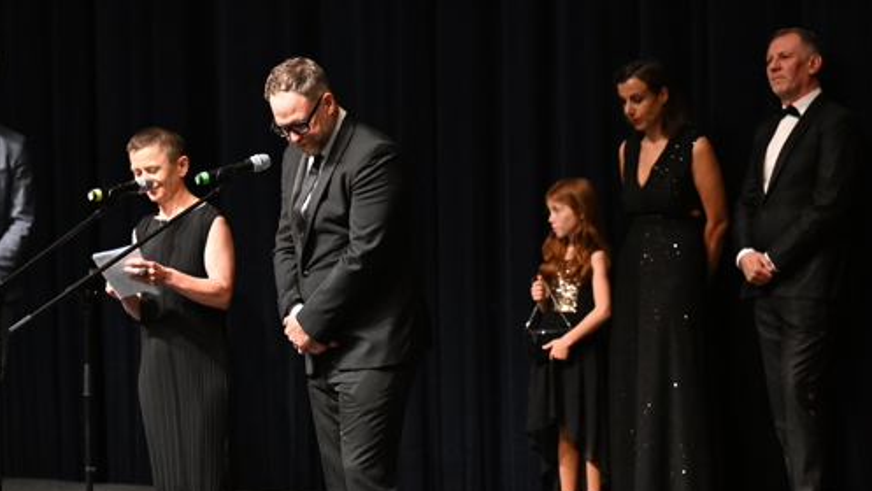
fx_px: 5042
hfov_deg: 9.9
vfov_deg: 5.6
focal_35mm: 218
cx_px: 460
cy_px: 314
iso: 5000
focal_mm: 150
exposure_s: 1/250
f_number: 3.5
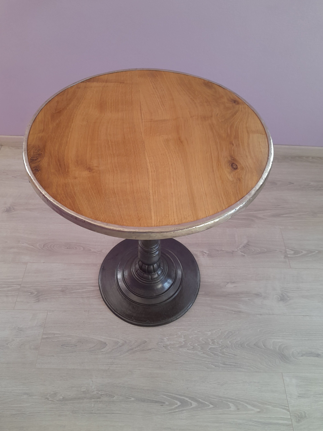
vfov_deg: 67.3
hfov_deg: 53.1
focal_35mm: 26
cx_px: 162
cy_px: 211
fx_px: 323
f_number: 2
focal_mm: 4.6
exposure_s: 1/50
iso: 80
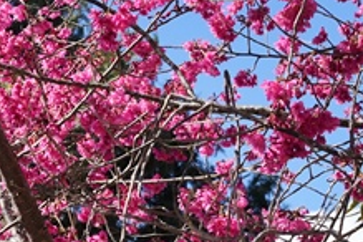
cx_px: -280
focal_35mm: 169
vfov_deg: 7.8
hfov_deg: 11.3
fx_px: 1708
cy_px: 472
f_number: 8
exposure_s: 1/1600
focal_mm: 36.3
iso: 1000
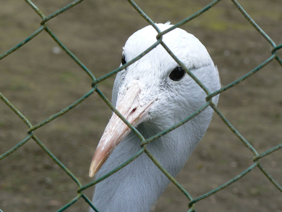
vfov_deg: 8.3
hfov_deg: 11.1
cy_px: 106
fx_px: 1450
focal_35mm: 178
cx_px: 141
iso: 80
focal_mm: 29.7
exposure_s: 1/125
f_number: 5.6
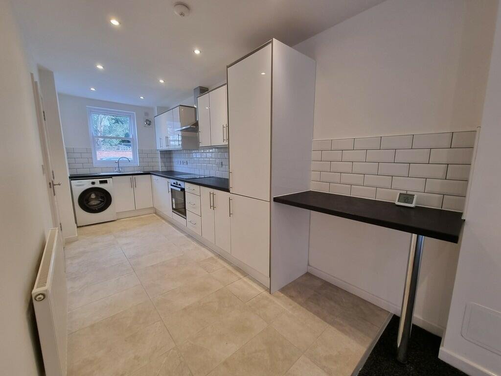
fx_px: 188
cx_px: 250
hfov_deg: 106.2
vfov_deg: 89.9
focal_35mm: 13
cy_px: 188
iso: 100
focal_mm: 2.2
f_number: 2.2
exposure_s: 1/50
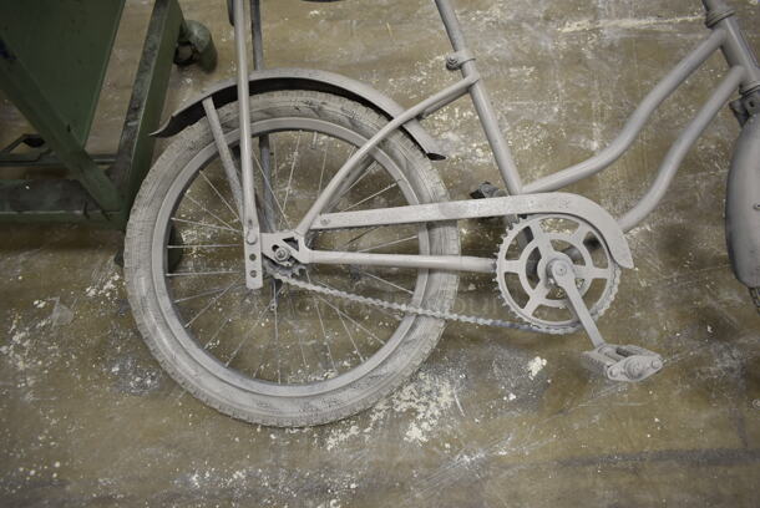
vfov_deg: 48.0
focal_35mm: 27
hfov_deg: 67.3
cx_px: 380
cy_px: 254
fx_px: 571
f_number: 3.5
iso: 450
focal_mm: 18
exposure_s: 1/30
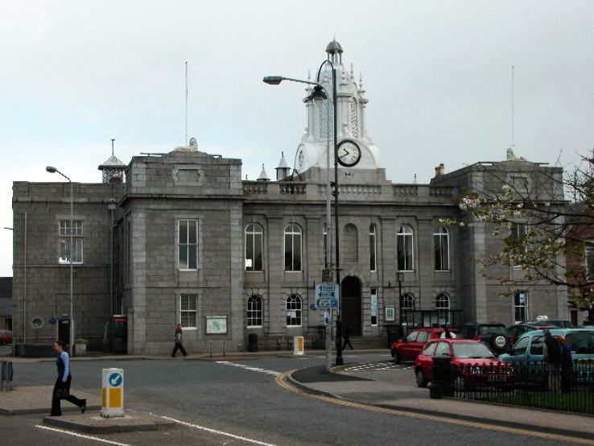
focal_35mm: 62
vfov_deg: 23.7
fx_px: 1064
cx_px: 297
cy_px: 223
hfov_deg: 31.2
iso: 100
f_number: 5.7
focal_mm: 15.7
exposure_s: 1/221
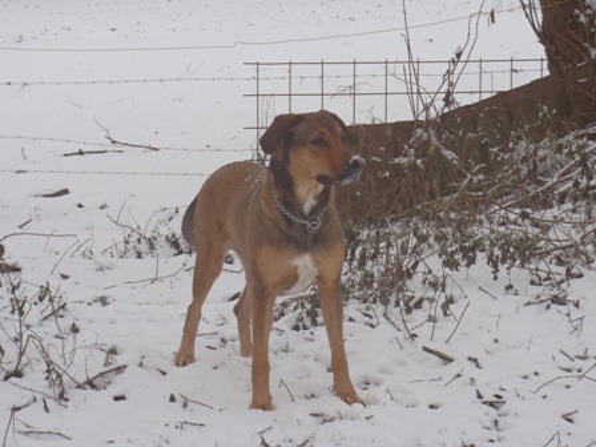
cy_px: 224
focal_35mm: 102
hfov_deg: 19.3
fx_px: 1756
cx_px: 298
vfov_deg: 14.5
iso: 200
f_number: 5.1
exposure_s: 1/250
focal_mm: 18.2
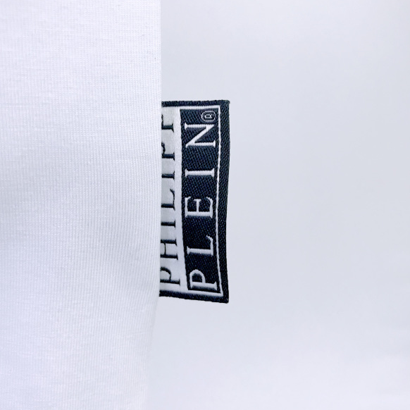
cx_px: 200
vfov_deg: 48.5
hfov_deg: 48.4
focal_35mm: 34
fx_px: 456
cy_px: 204
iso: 25
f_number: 1.8
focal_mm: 3.99
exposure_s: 1/33
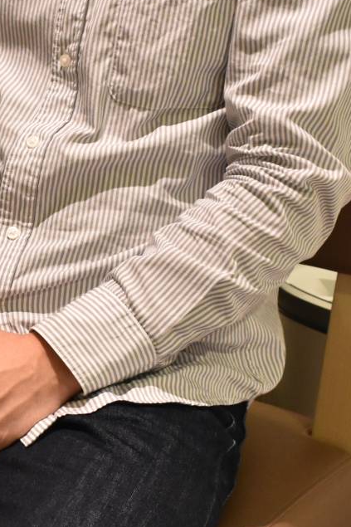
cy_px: 328
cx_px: -199
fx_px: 1522
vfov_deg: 19.6
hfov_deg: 12.4
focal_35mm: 104
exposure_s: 1/13
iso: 1600
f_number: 3.8
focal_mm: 22
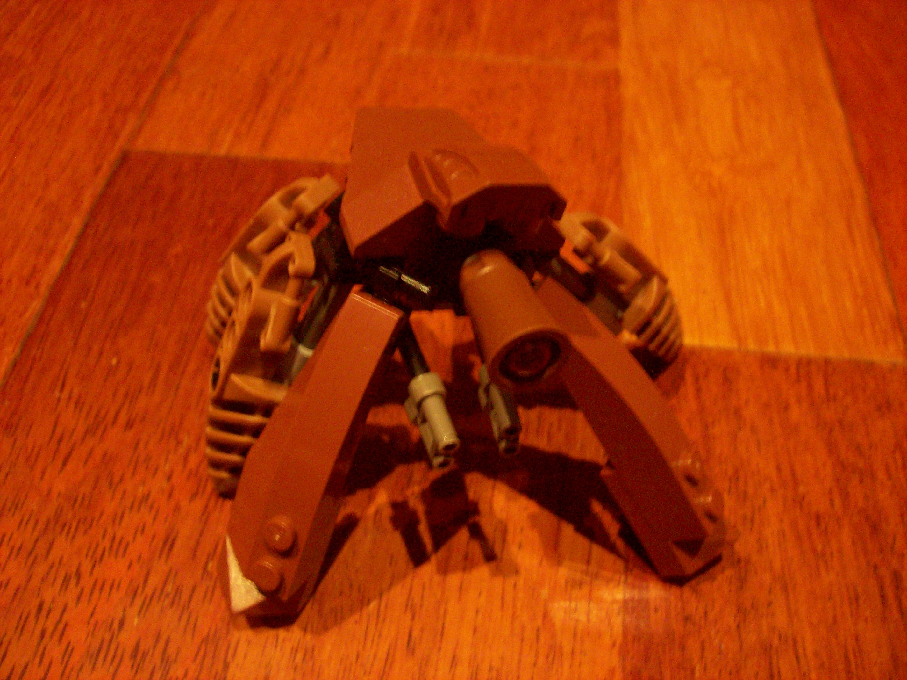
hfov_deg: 51.4
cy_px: 340
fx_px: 943
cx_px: 454
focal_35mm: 36
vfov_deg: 39.6
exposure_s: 1/8
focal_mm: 6
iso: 160
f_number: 2.7
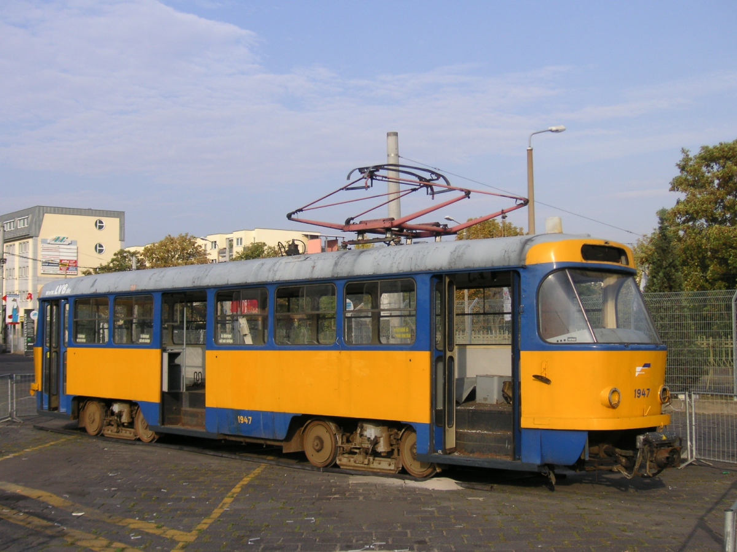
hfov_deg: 40.4
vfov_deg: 30.9
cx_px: 368
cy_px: 276
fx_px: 1001
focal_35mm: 47
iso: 50
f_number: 3.3
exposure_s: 1/750
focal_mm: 7.8
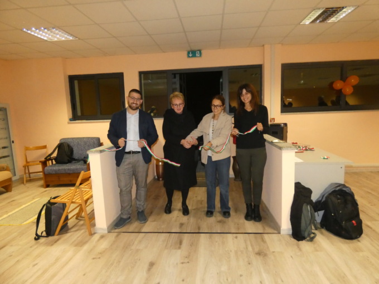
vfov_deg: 66.0
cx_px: 190
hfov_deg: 81.7
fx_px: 219
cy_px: 142
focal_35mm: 20
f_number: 2.8
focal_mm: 3.6
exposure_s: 1/60
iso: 800
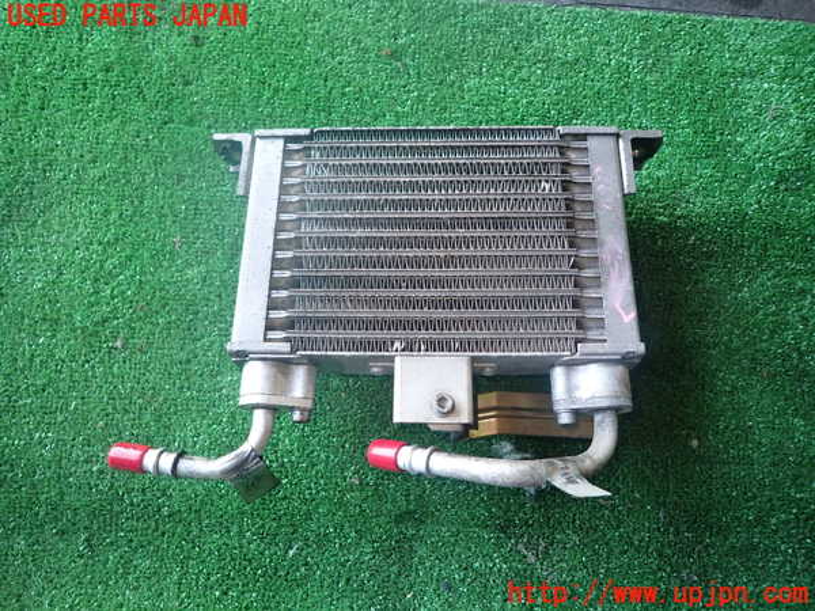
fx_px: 589
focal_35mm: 25
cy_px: 306
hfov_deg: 69.4
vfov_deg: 54.9
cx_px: 408
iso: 200
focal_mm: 4.5
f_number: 2
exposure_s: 1/60
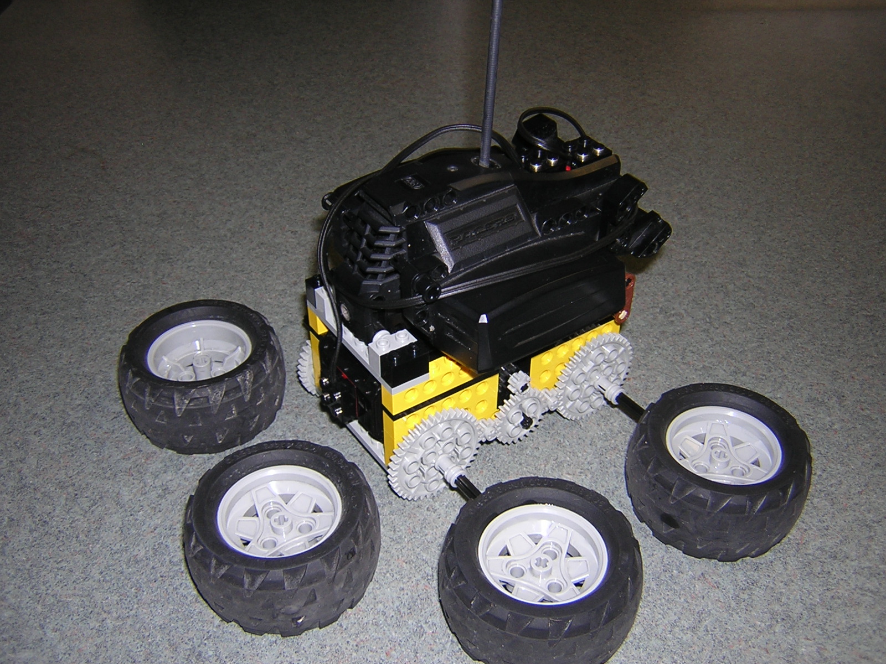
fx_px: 921
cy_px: 332
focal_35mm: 36
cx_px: 443
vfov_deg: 39.7
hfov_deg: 51.4
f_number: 2.6
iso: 100
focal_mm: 4.7
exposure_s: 1/60.1
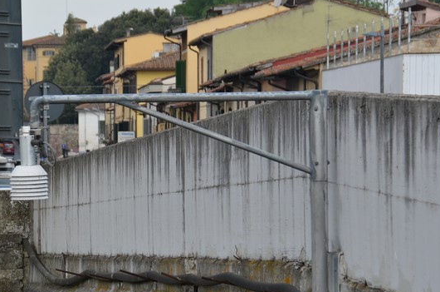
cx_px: 144
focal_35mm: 231
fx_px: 2817
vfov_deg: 5.9
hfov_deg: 8.9
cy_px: 185
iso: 160
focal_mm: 102
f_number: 8
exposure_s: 1/250
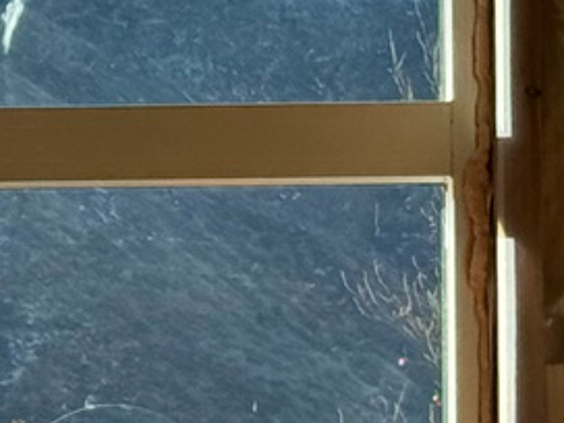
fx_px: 5882
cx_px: -398
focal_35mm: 361
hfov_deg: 5.4
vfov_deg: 4.1
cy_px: 674
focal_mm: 6.76
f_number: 1.78
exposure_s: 1/1094
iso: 64
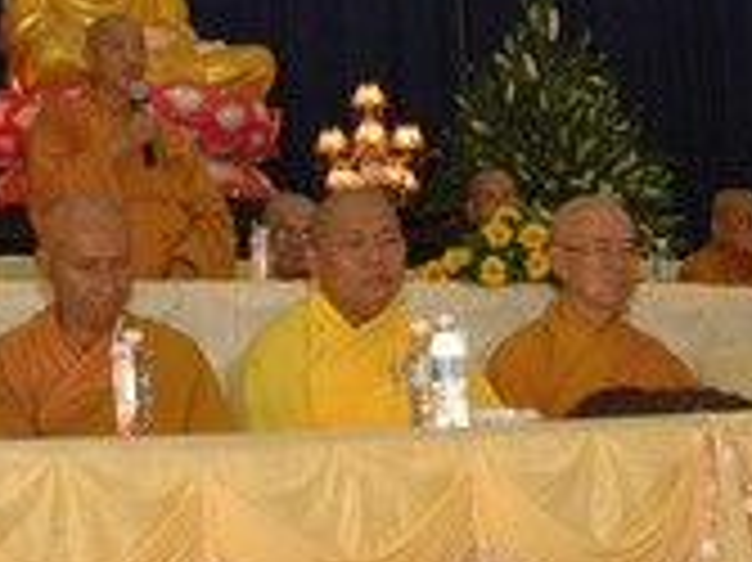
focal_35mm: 120
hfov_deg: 16.4
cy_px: -121
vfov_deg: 12.0
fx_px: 2605
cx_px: 464
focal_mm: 22
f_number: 5
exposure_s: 1/60
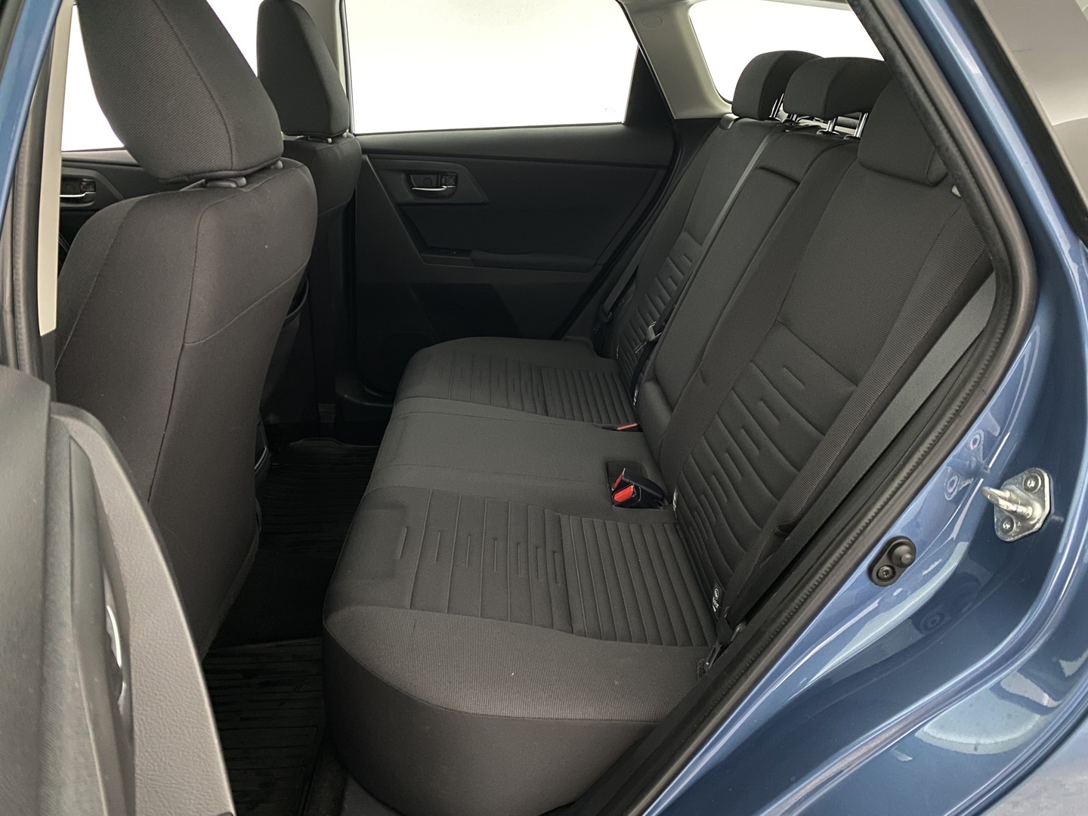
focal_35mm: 26
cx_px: 544
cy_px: 408
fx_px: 817
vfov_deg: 53.1
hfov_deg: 67.3
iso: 800
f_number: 1.8
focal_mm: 4.25
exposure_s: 1/25
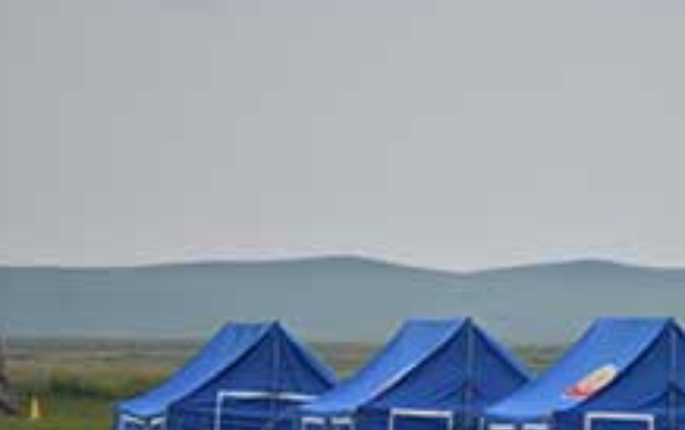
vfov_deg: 2.6
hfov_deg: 4.2
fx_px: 9423
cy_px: 334
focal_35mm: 504
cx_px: 613
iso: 125
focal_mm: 180
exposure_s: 1/2000
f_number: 2.8
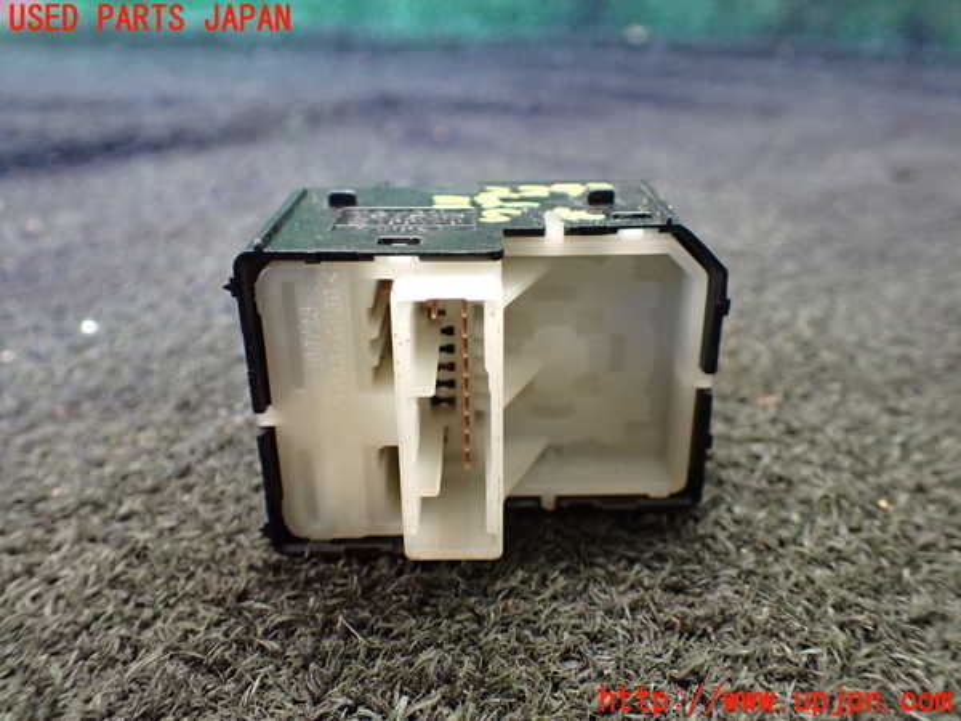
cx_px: 480
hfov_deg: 60.0
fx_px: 833
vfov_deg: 46.8
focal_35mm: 30
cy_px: 360
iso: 800
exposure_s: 1/125
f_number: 2.3
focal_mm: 5.4
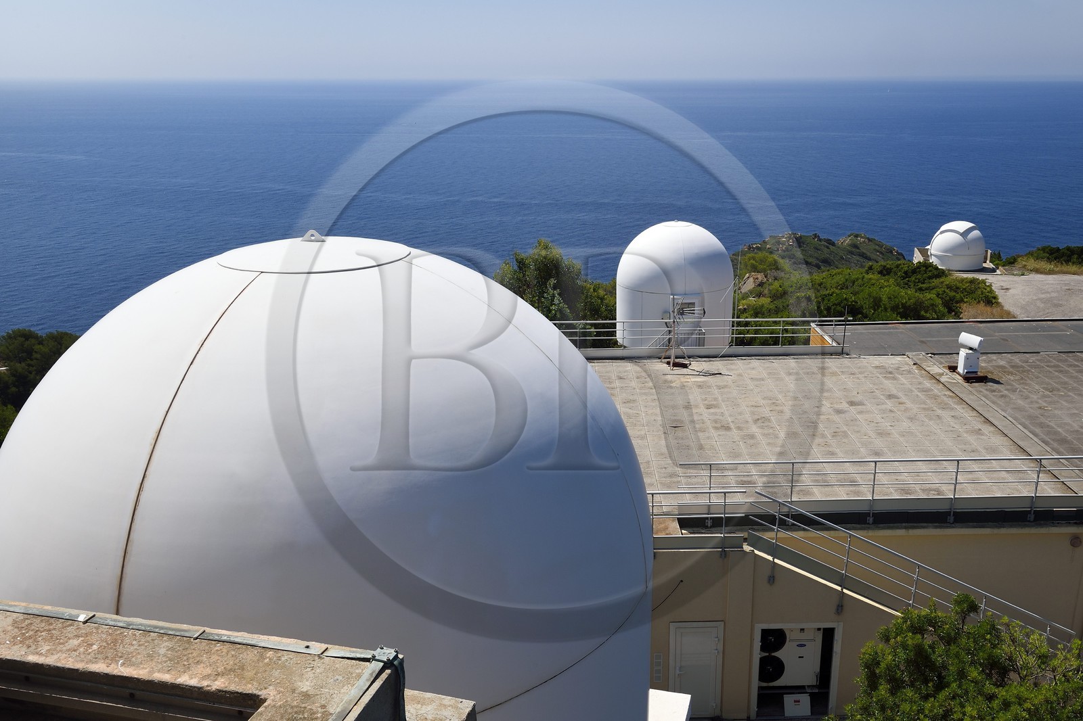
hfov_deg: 63.7
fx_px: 872
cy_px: 360
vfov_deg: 44.9
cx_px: 542
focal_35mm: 29
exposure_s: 1/250
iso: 200
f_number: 16
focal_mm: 29
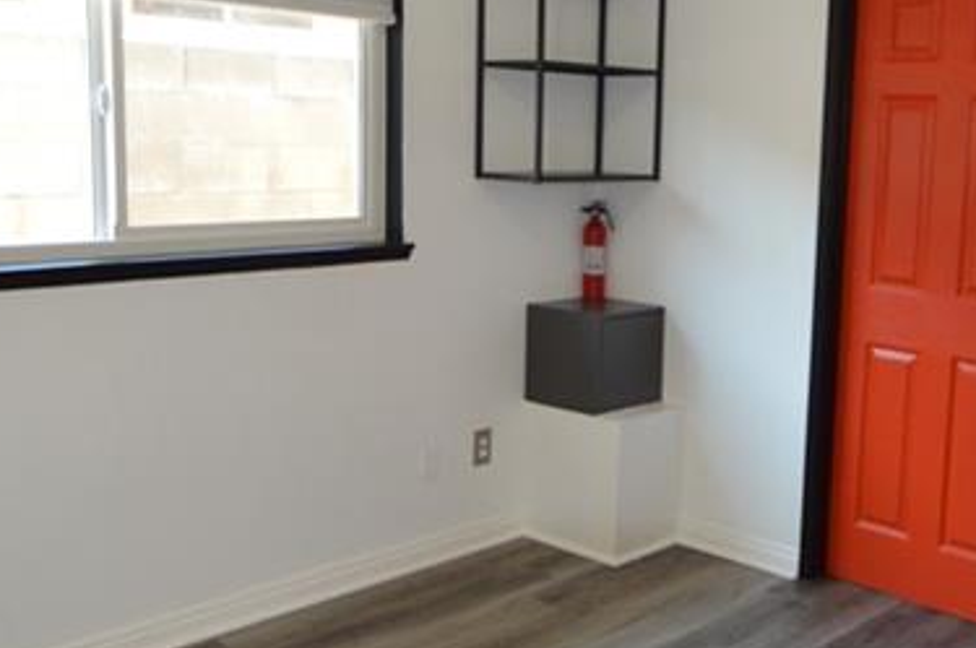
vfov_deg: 32.5
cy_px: 299
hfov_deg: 46.6
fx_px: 1110
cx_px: 666
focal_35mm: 41
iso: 400
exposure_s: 1/80
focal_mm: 10
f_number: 4
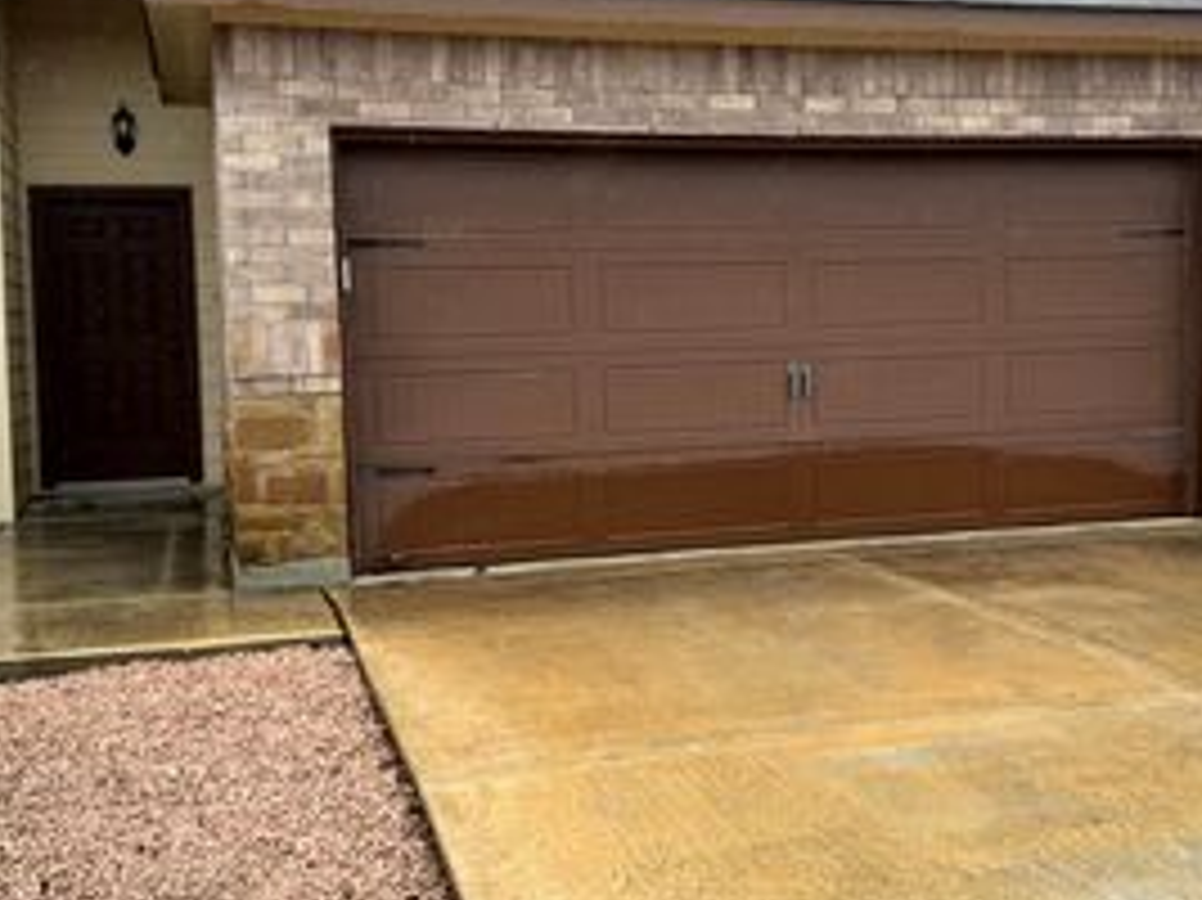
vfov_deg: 32.1
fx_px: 1562
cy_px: 412
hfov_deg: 42.0
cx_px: 689
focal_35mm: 45
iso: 80
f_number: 1.78
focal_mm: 6.76
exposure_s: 1/695
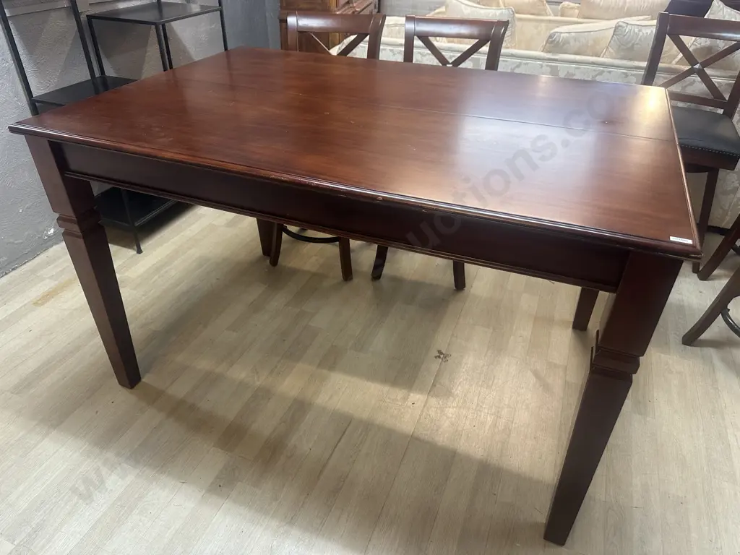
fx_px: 513
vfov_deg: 56.8
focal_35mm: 24
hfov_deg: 71.6
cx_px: 370
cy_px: 278
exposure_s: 1/50
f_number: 1.78
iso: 200
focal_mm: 6.86
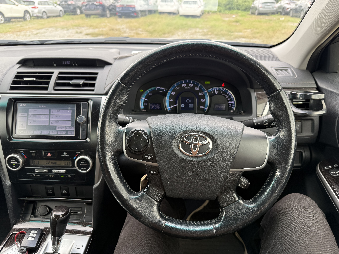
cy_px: 127
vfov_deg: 56.8
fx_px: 235
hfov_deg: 71.6
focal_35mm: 24
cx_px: 170
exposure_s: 1/224
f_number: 1.78
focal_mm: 6.76
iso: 100
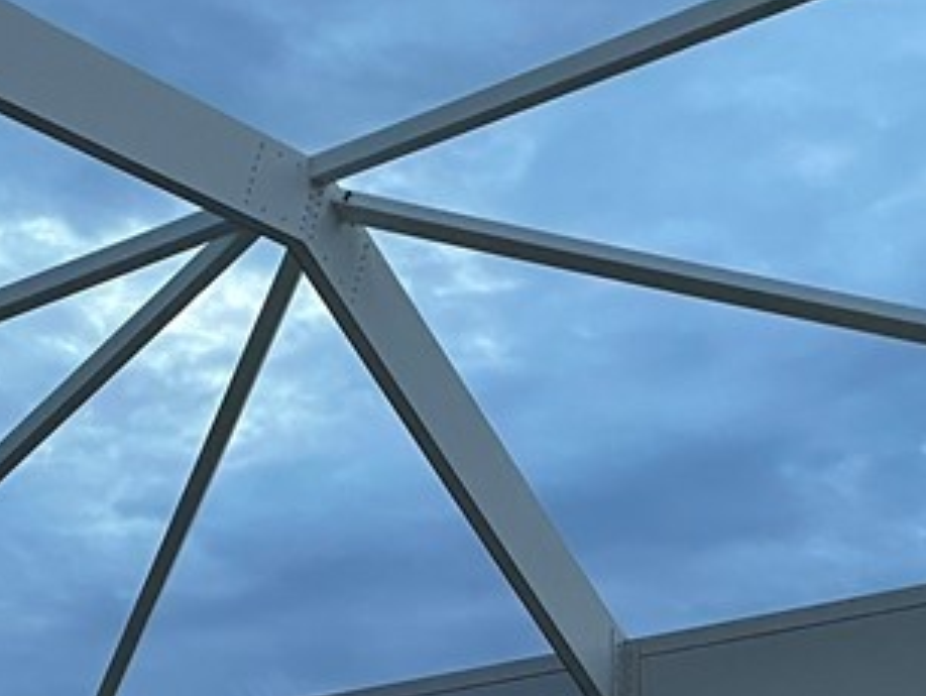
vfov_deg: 15.8
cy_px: 987
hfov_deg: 22.5
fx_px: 2329
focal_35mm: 87
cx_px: 466
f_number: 1.6
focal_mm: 4.2
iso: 400
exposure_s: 1/40
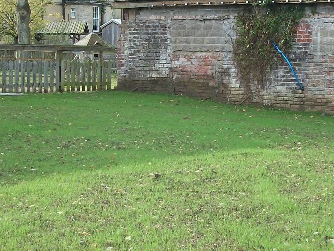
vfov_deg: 19.8
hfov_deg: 26.3
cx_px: 171
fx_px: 714
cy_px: 74
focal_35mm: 74
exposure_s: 1/320
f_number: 2.9
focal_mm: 5.7
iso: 80
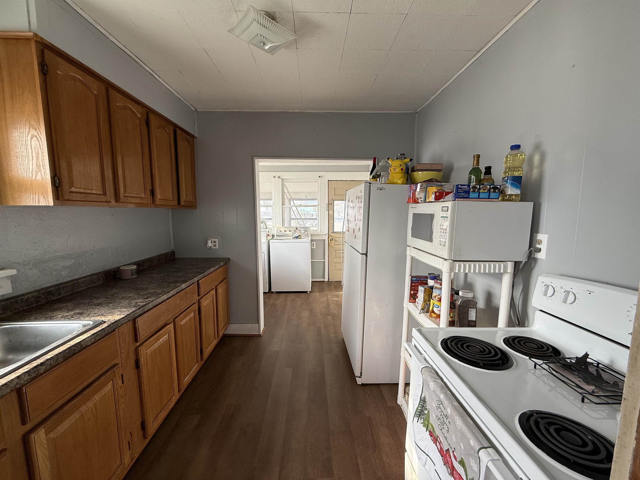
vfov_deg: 85.7
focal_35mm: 14
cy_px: 240
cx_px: 320
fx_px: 259
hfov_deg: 102.1
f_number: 2.2
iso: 80
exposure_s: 1/99
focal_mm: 2.22
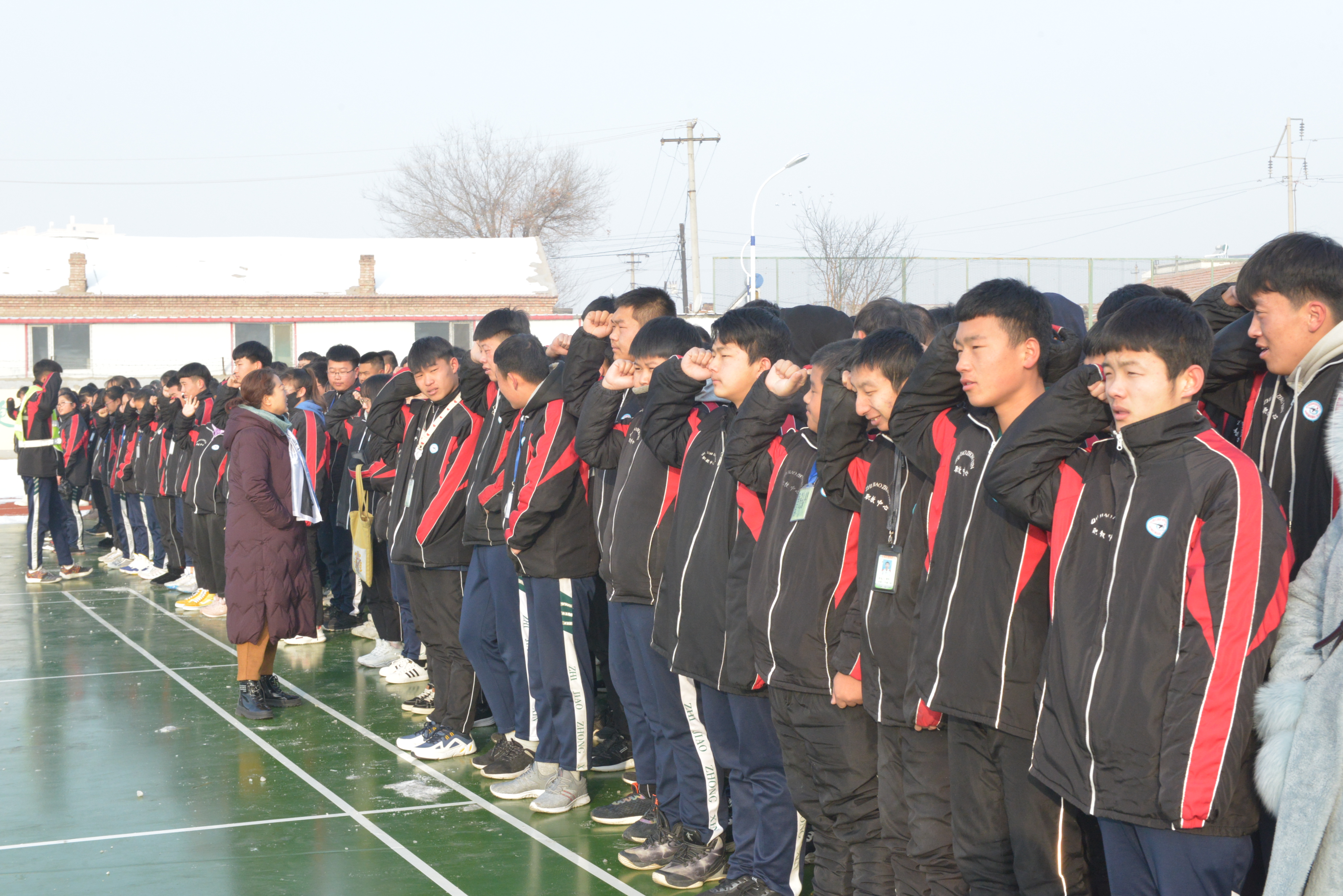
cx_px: 672
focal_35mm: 52
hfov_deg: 38.2
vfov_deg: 26.0
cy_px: 448
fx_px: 1940
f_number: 13
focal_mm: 52
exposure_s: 1/640
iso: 3200
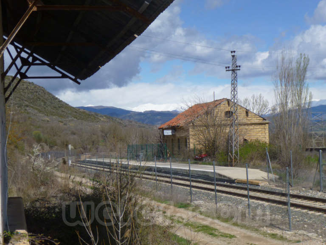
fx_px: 687
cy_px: 122
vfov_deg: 20.2
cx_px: 163
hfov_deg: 26.7
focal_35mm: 73
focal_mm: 13.2
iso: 100
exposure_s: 1/800
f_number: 4.7
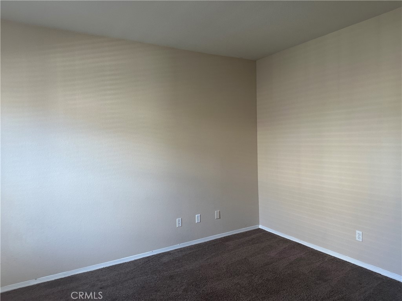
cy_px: 150
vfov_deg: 56.8
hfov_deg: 71.6
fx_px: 279
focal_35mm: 24
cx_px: 201
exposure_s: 1/60
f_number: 1.78
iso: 160
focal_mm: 6.86
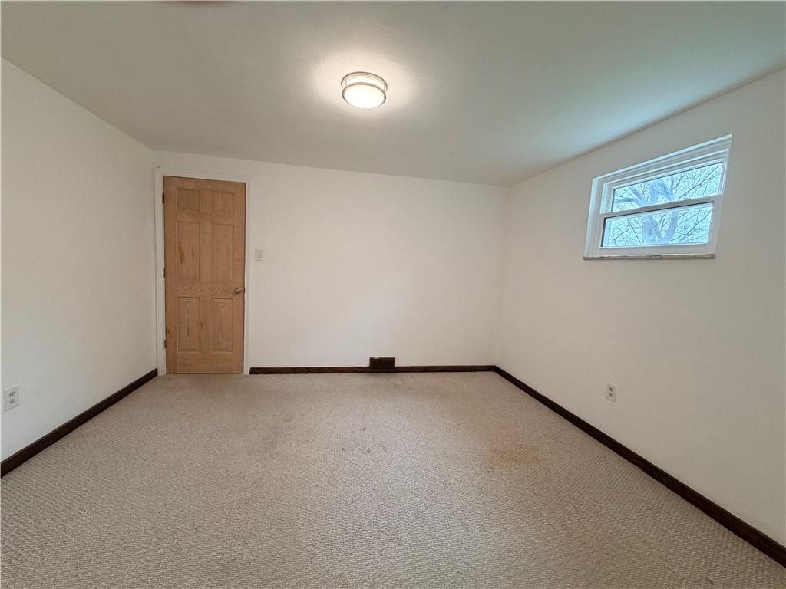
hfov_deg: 102.1
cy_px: 294
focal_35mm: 14
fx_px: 318
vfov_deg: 85.7
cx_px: 393
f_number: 2.2
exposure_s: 1/60
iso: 200
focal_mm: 2.22
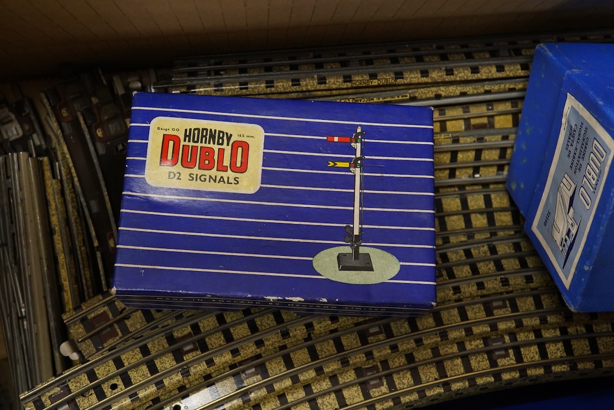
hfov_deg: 43.6
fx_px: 767
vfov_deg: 29.9
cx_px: 307
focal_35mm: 45
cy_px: 205
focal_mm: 30
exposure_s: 1/80
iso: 2500
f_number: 11
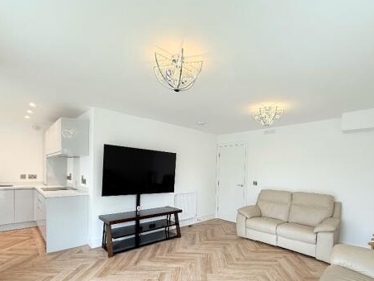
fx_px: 195
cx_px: 198
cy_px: 176
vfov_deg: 70.4
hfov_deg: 87.6
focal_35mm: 18
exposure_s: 1/100
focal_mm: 2.22
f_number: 2.2
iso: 125
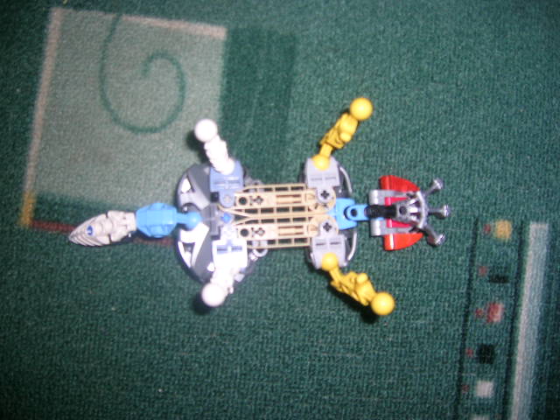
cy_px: 210
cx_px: 280
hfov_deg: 52.6
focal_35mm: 35
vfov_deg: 40.7
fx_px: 566
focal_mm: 5.4
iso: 50
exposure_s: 1/60.1
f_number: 2.8
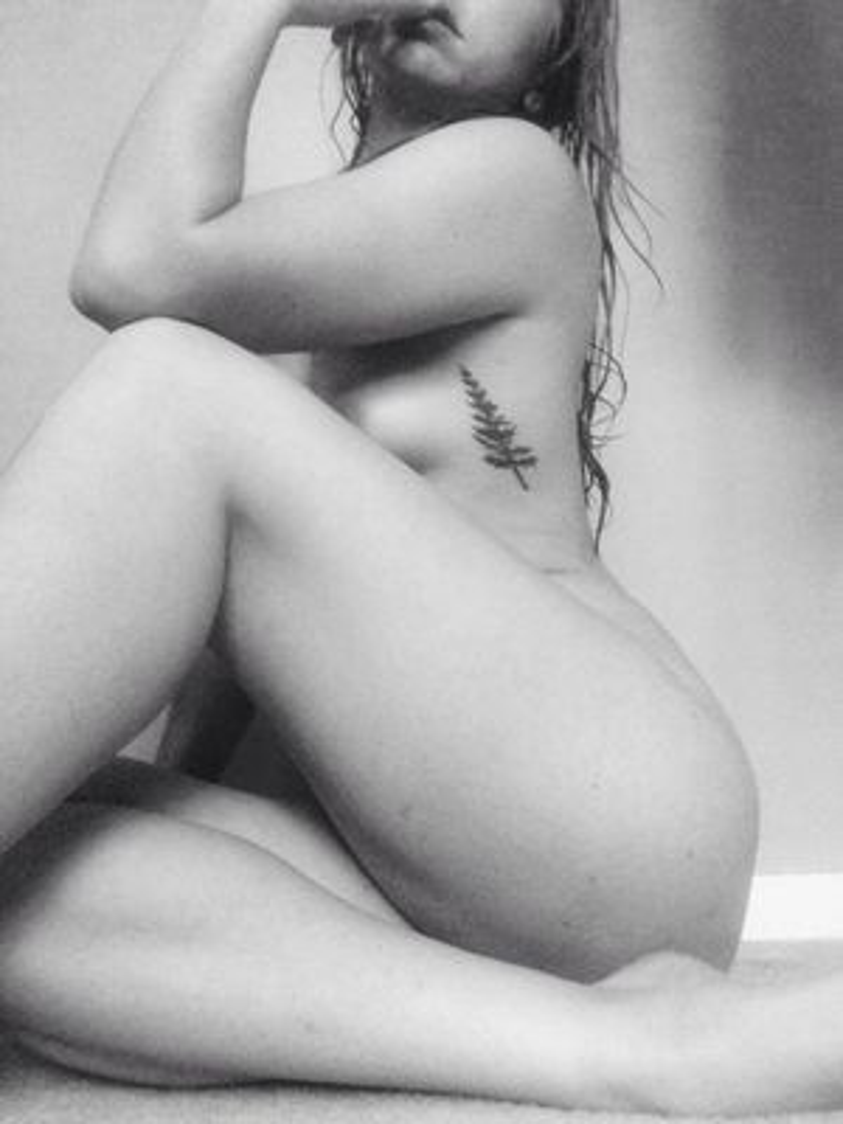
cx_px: 422
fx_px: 1136
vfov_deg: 52.6
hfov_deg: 40.7
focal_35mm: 35
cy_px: 562
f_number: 2.4
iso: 200
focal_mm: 2.18
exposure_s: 1/15
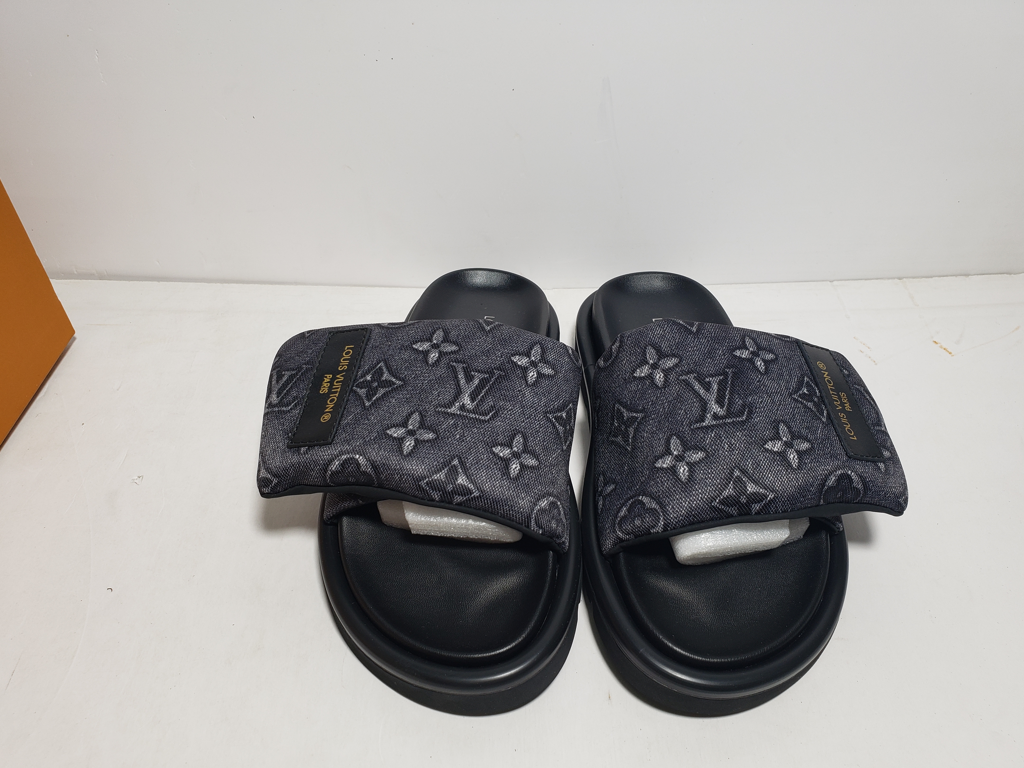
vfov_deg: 51.3
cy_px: 393
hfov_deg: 65.3
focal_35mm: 27
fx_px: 799
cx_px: 514
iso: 50
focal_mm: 4.3
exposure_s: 1/143
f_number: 2.4
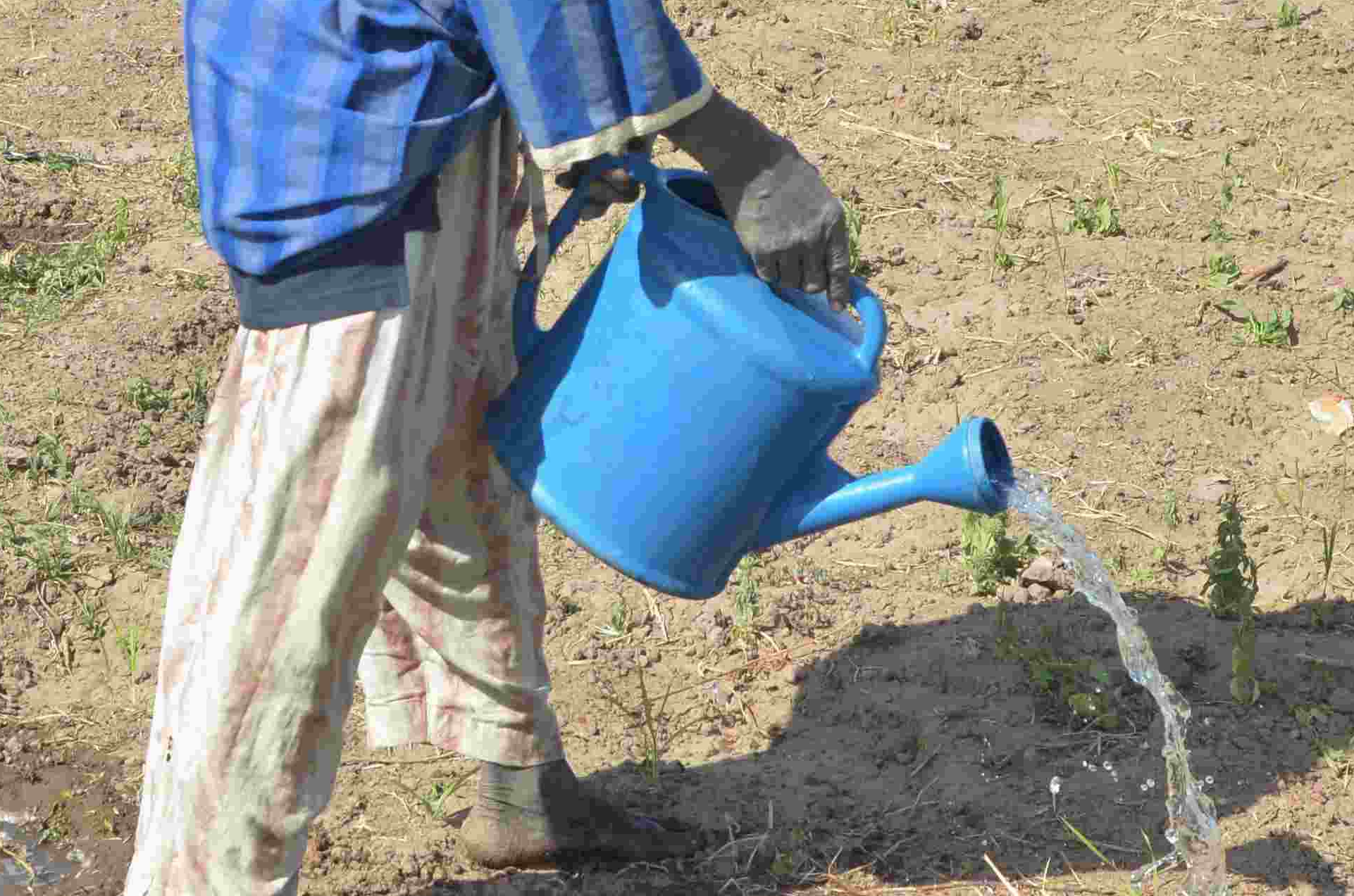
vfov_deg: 13.5
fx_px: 3753
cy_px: 85
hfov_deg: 20.4
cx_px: 545
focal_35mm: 100
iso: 500
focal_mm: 26
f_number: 5.6
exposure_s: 1/1600
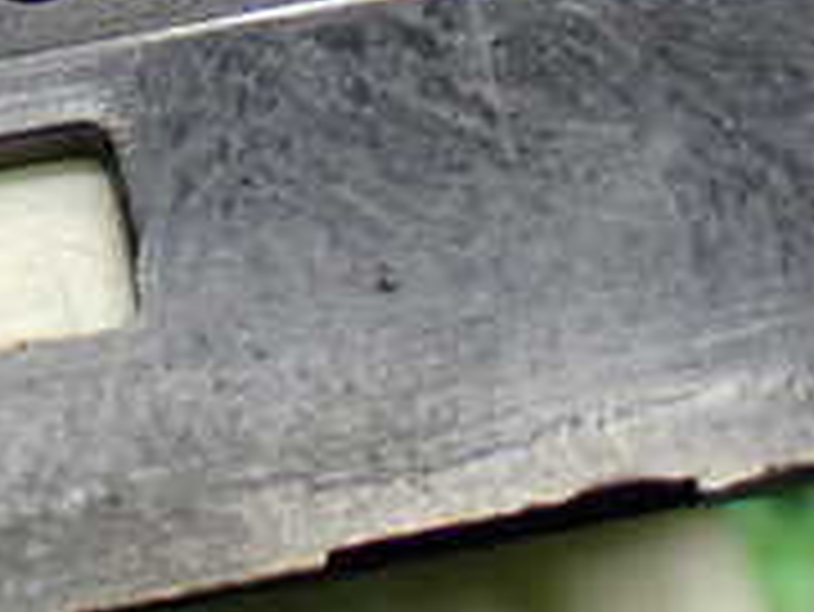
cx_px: -63
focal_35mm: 166
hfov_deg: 11.7
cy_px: -207
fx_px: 3906
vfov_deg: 8.8
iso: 800
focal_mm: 9.01
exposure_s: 1/80
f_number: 3.2
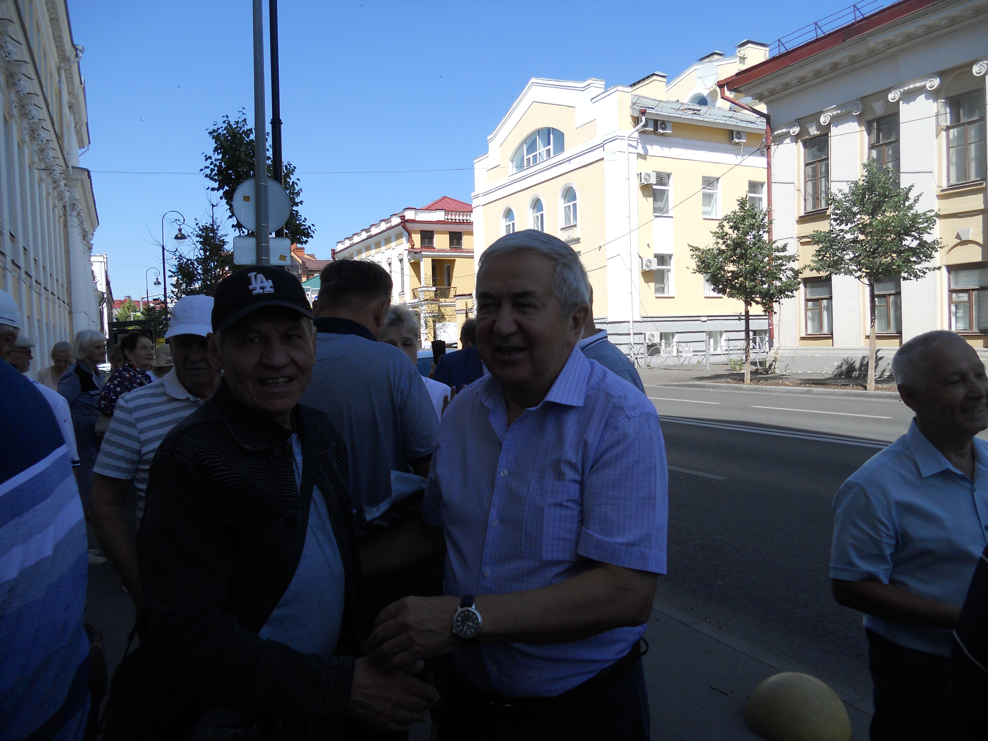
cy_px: 370
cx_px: 494
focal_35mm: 27
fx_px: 771
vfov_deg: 51.4
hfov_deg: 65.3
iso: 80
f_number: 3.2
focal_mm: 4.9
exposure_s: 1/800
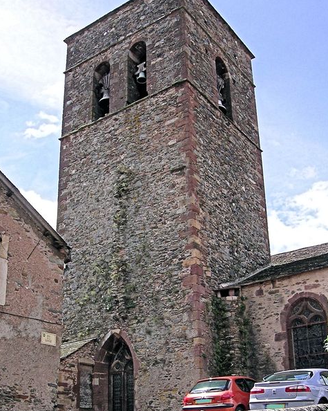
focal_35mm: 46
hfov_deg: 32.7
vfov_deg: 40.0
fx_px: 558
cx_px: 157
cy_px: 266
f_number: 6.3
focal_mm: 5.8
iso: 50
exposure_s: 1/219
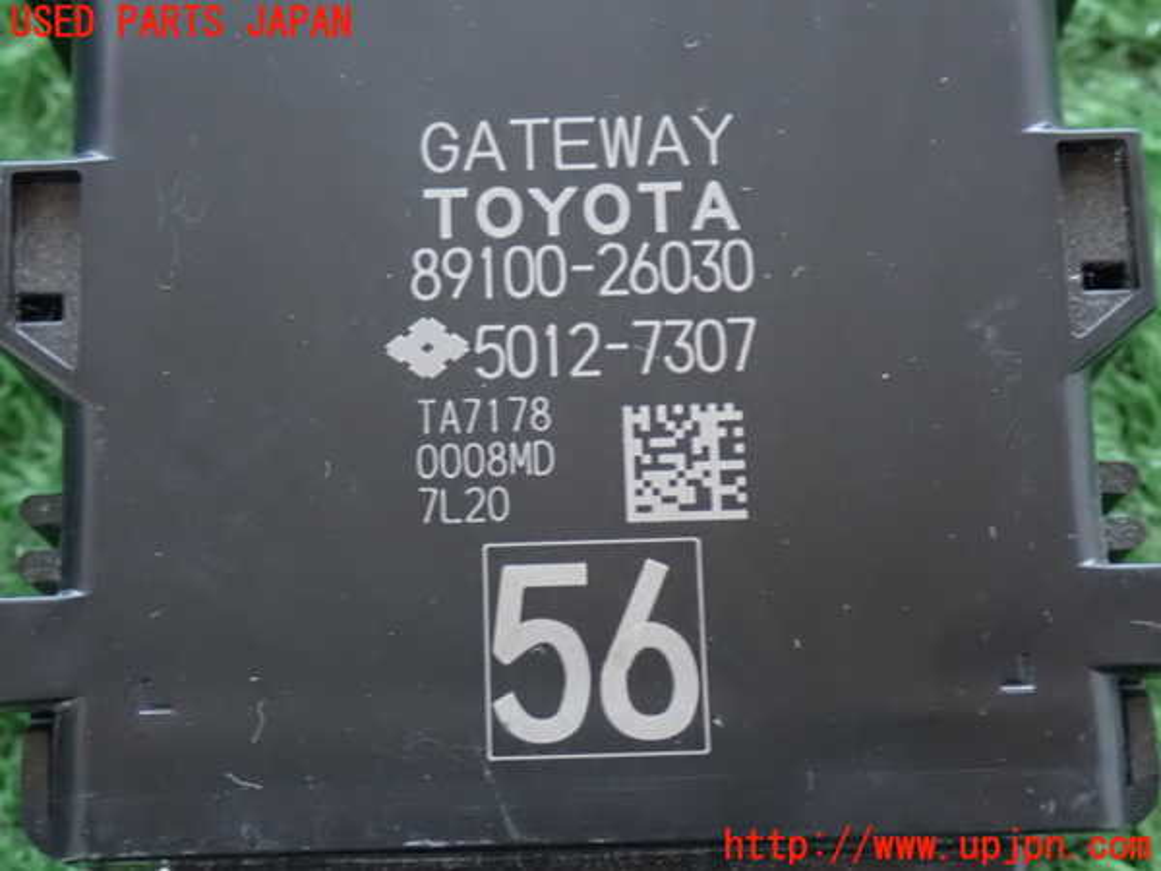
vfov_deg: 20.7
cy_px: 436
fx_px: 2381
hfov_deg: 27.4
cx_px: 580
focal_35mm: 71
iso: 1600
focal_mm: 12.73
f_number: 3.9
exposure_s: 1/15
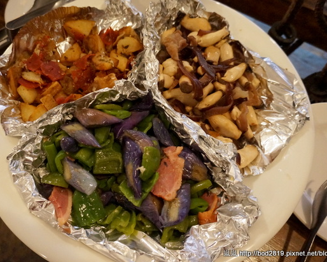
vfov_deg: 51.5
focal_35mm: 28
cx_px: 139
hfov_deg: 61.9
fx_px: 271
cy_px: 130
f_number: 3.5
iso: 3200
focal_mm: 16
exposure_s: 1/20
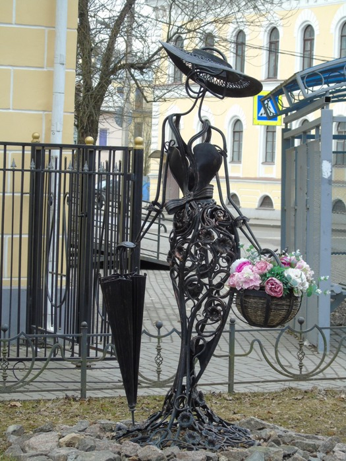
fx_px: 1653
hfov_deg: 12.0
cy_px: 230
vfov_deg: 15.9
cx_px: 173
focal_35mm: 124
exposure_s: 1/100
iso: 100
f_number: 4.6
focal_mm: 22
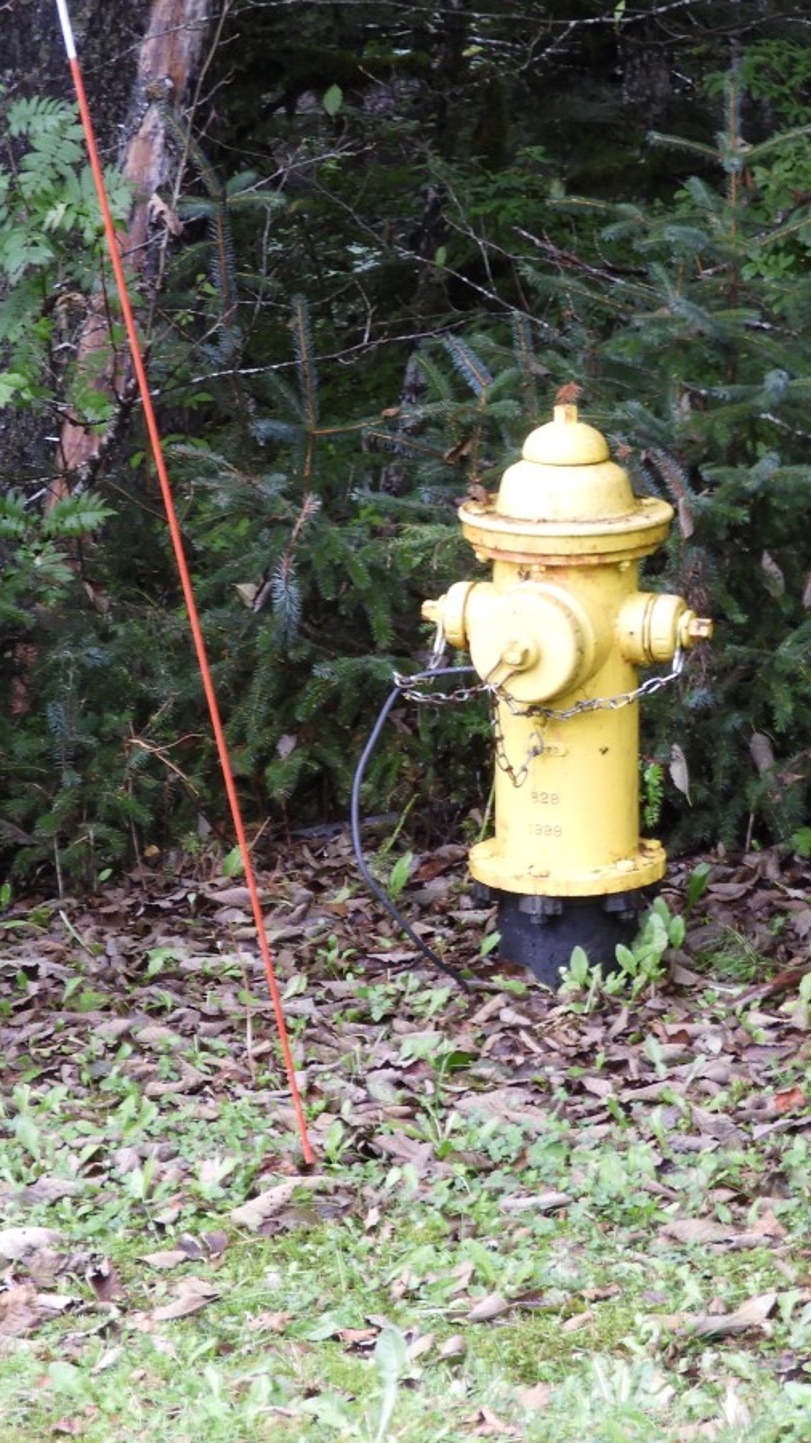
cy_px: 651
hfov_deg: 9.9
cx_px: 420
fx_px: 4666
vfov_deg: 17.6
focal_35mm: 122
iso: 140
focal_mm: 12.5
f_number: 4.5
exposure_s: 1/30
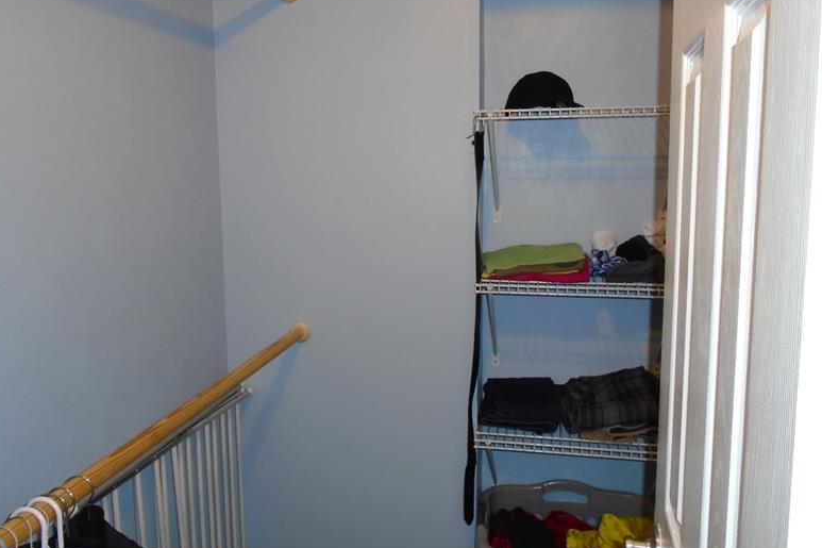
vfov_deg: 46.3
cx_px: 415
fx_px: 639
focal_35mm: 28
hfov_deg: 65.5
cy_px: 252
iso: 200
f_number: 3.2
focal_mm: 4.6
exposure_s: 1/30
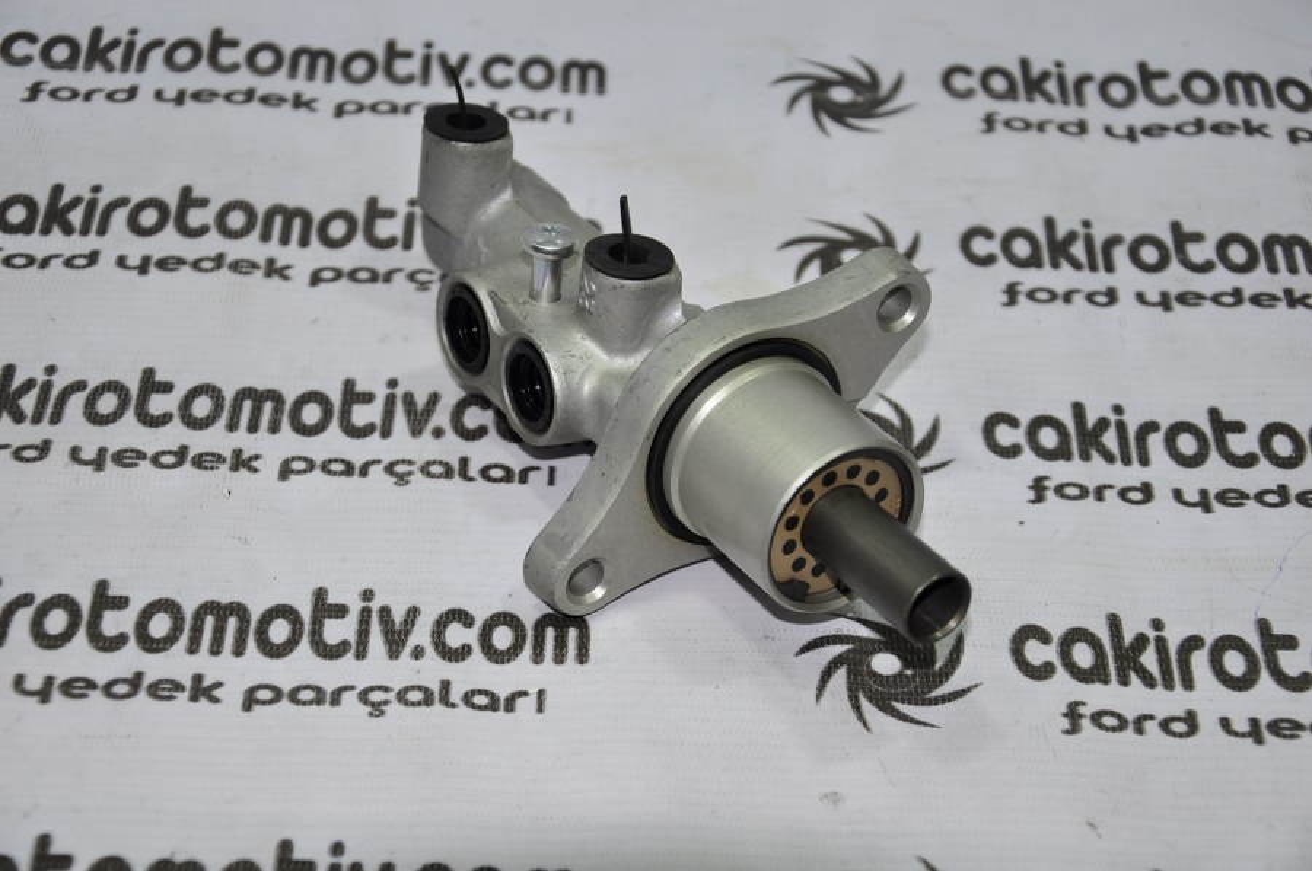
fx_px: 2840
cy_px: 436
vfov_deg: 17.5
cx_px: 656
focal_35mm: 78
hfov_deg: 26.0
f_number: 5
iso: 200
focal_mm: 52
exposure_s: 1/60
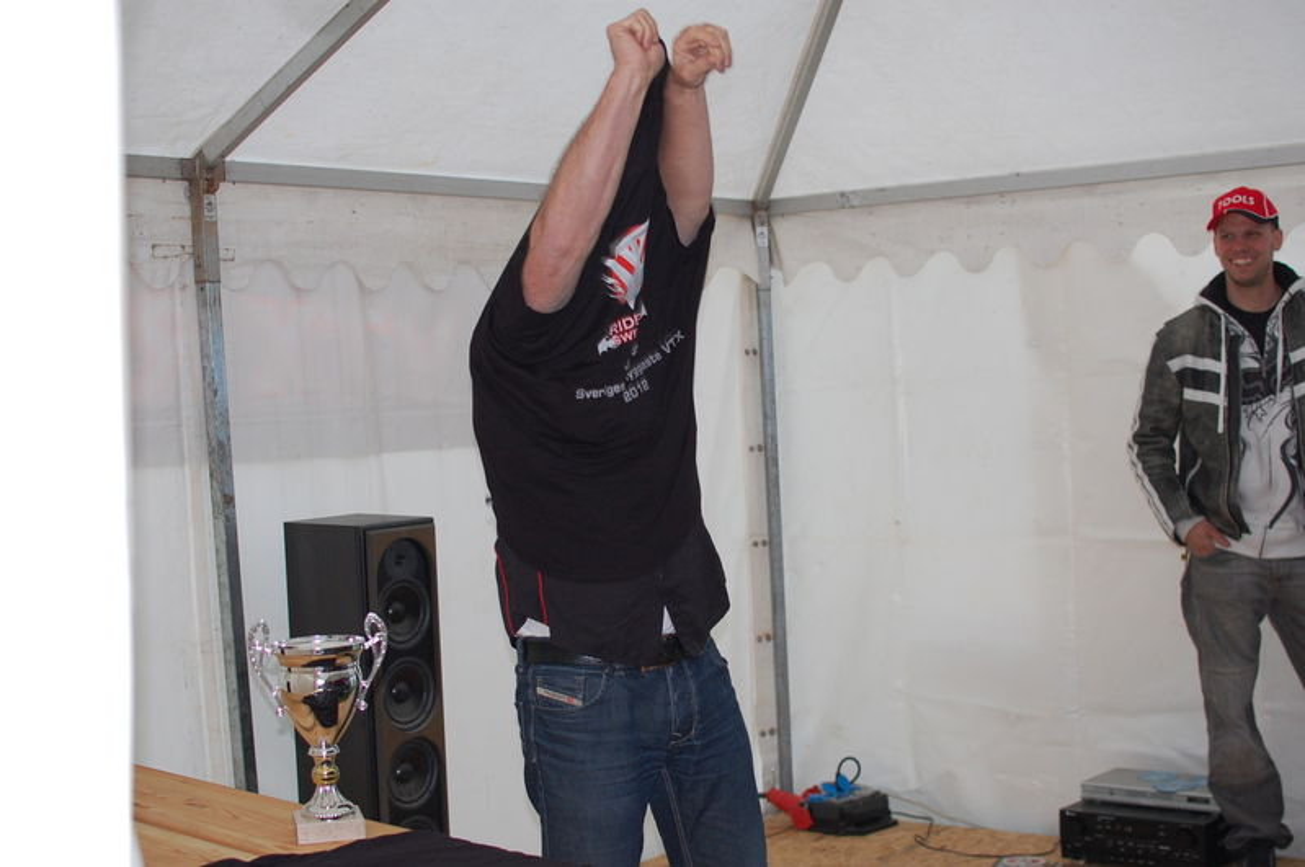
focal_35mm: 52
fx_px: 1901
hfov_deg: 37.9
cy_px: 434
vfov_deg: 25.7
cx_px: 652
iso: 400
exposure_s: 1/80
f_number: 2.8
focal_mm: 35
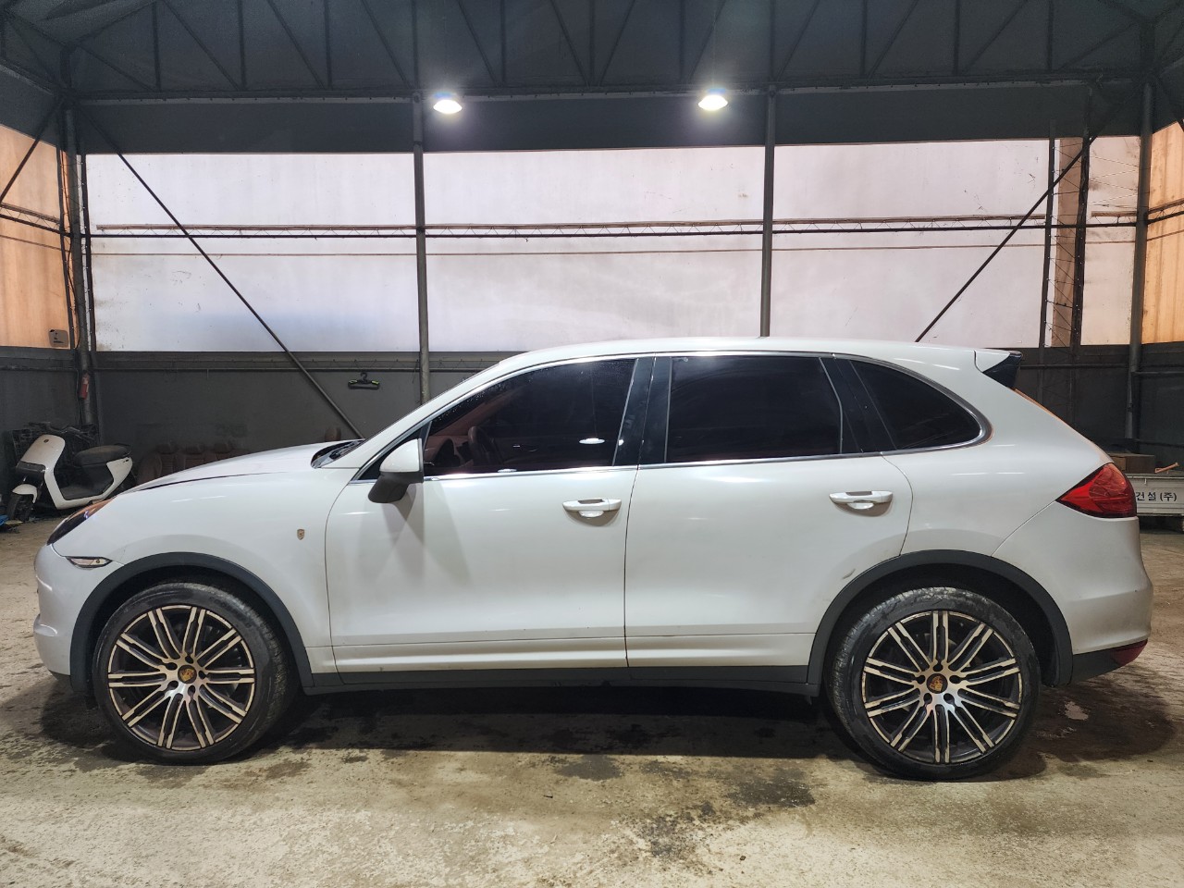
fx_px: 787
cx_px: 592
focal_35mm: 23
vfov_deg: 58.9
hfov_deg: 73.9
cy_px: 444
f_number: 1.8
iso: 125
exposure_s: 1/120
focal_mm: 6.4
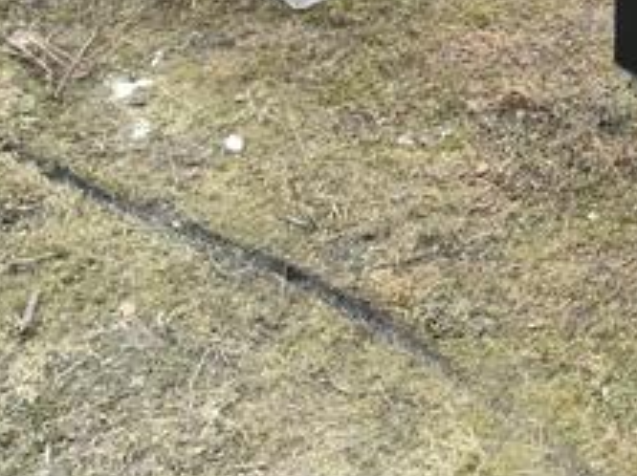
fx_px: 1562
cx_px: 775
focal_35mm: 85
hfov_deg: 21.3
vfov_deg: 16.2
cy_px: -188
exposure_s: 1/33
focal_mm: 4.15
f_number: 2.2
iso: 50
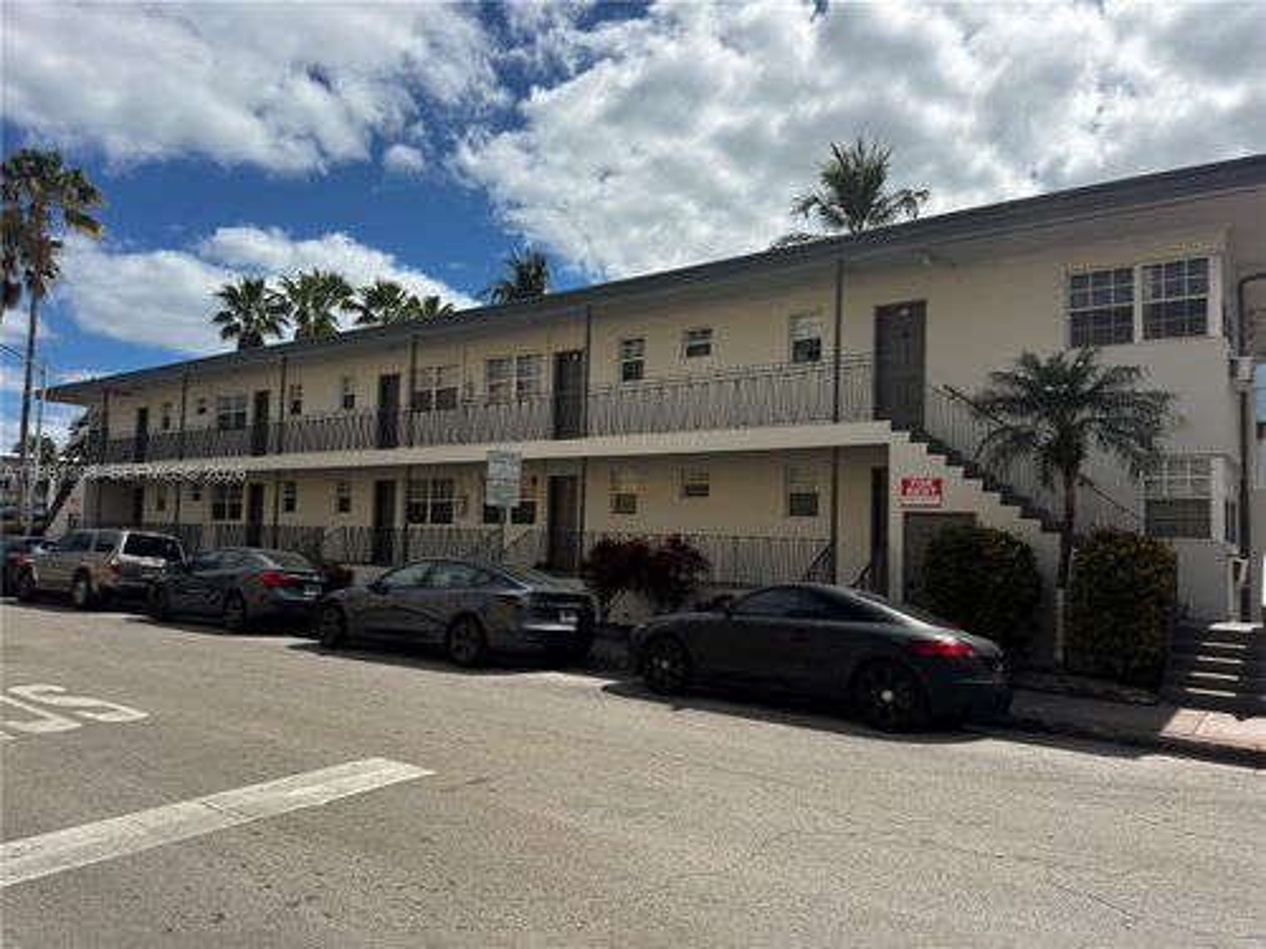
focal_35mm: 24
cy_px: 474
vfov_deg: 56.8
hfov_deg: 71.6
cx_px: 633
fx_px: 878
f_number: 1.78
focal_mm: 6.76
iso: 100
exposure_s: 1/11628
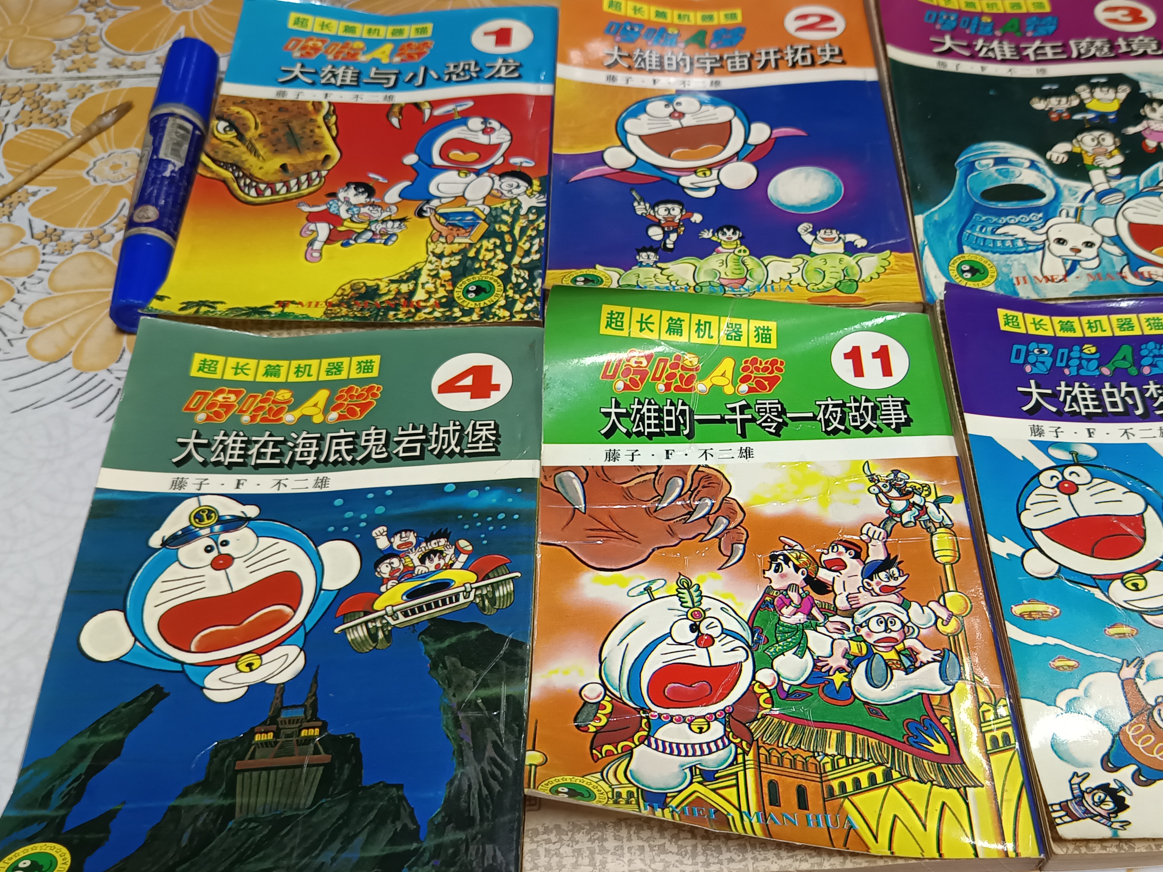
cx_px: 742
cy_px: 538
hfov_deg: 52.0
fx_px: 1176
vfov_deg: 40.4
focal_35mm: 35
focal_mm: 5.31
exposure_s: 1/33.3
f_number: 1.7
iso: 1109
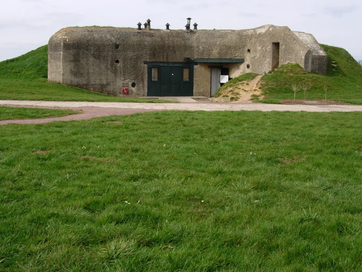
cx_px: 168
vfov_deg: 32.8
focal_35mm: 44
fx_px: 460
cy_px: 123
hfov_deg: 42.9
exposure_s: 1/683
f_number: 4.8
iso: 64
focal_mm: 7.8
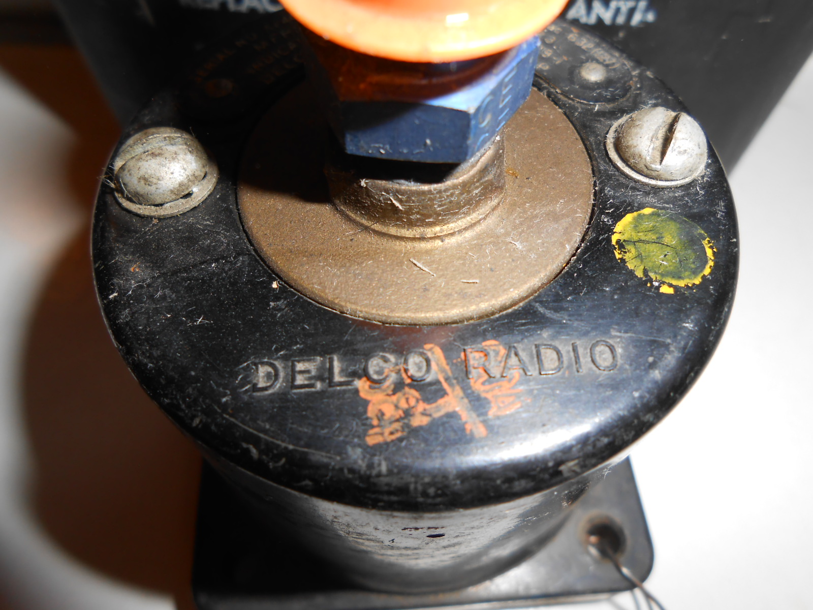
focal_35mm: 26
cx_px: 406
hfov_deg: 67.3
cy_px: 305
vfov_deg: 53.1
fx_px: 611
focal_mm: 4.6
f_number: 11.5
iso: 80
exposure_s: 1/25
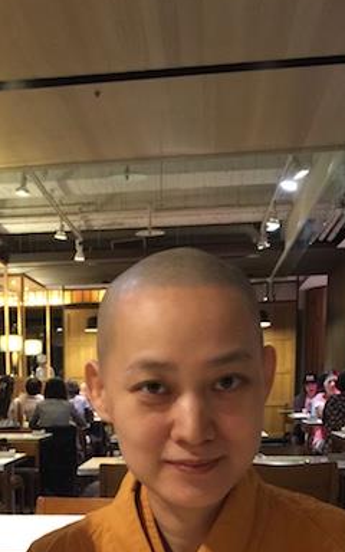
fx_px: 963
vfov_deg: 29.8
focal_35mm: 64
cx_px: 29
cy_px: 555
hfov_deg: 19.9
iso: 64
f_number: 2.2
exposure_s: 1/4
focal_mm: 4.15
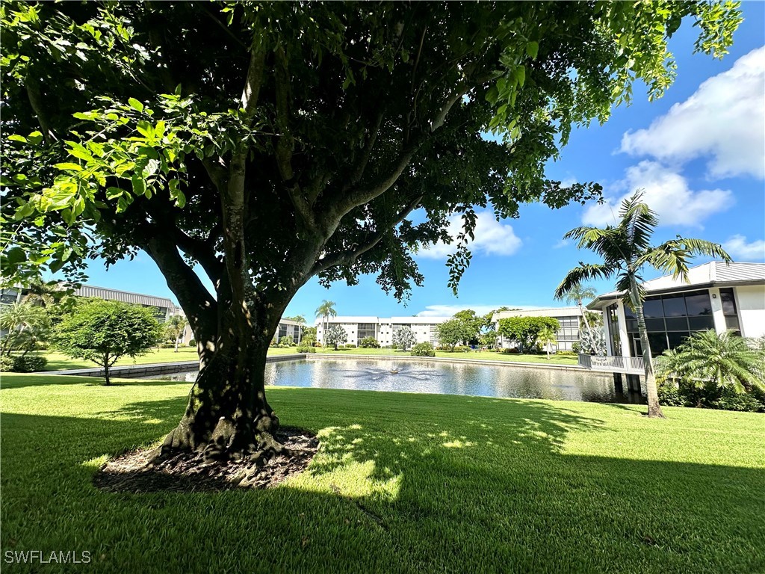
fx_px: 309
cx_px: 382
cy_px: 287
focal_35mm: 14
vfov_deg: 85.7
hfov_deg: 102.1
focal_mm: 2.22
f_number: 2.2
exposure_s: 1/1511
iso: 40
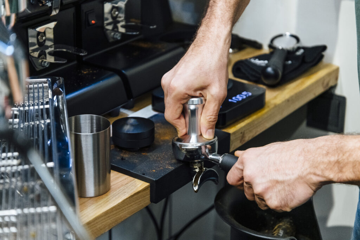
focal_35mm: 85
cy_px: 120
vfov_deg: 16.1
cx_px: 180
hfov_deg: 23.9
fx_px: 850
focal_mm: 85
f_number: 4.5
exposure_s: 1/100
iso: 1600
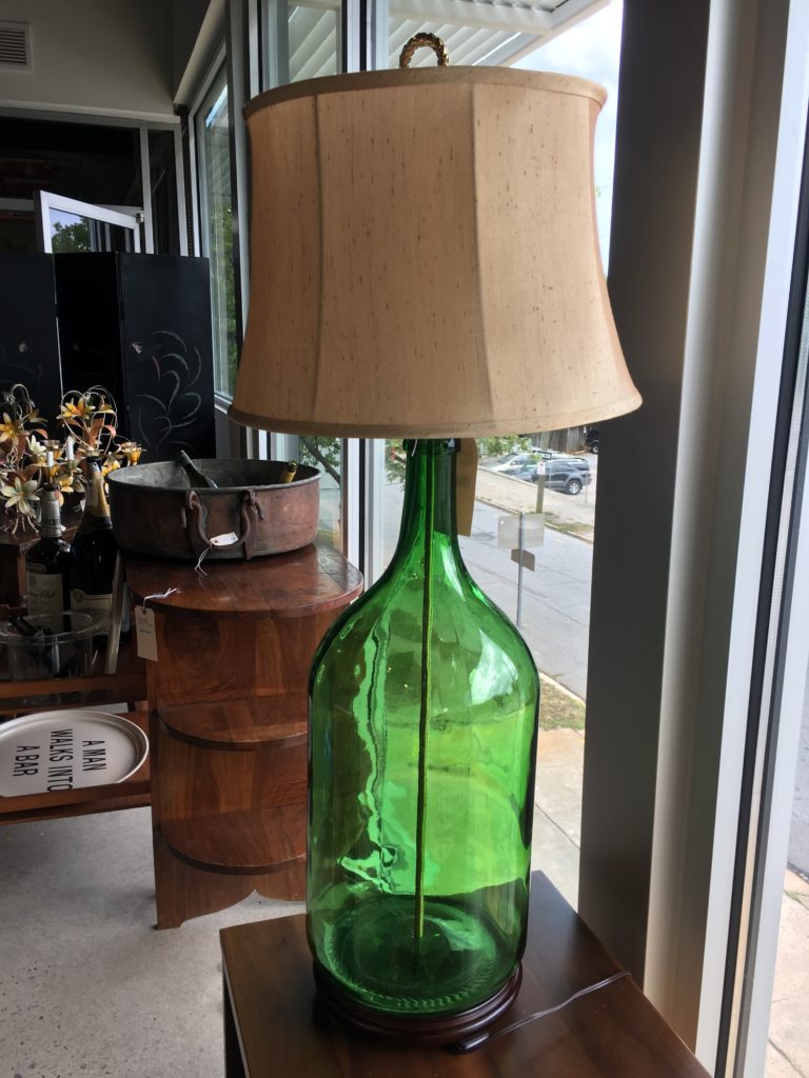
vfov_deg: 61.7
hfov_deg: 48.2
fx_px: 904
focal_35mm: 29
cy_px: 539
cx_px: 404
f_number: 2.2
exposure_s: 1/131
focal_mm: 4.15
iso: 25
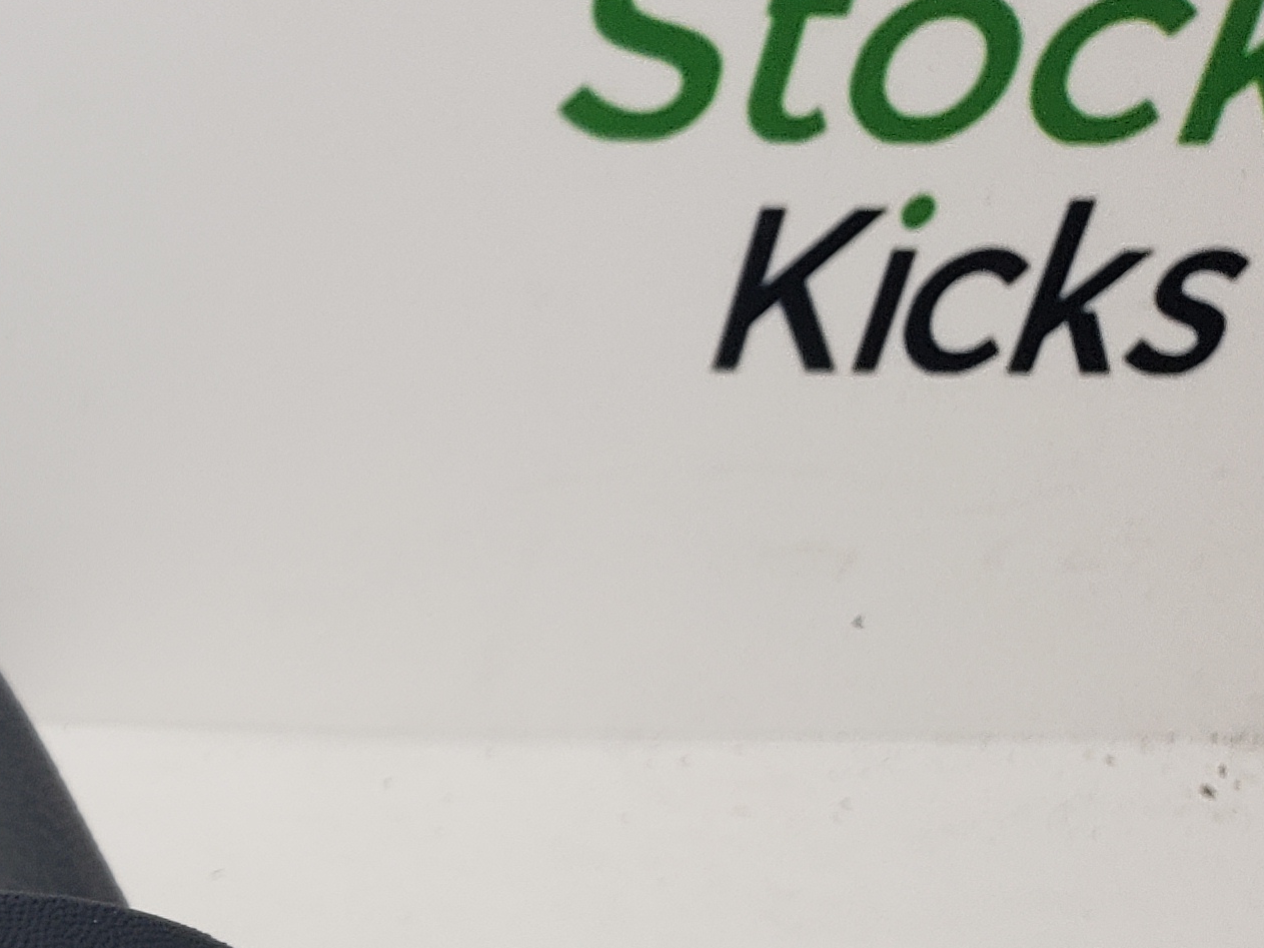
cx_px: -672
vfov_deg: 17.1
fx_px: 3030
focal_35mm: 83
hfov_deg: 20.1
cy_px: 1083
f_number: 1.5
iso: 50
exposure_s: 1/377
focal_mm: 4.3
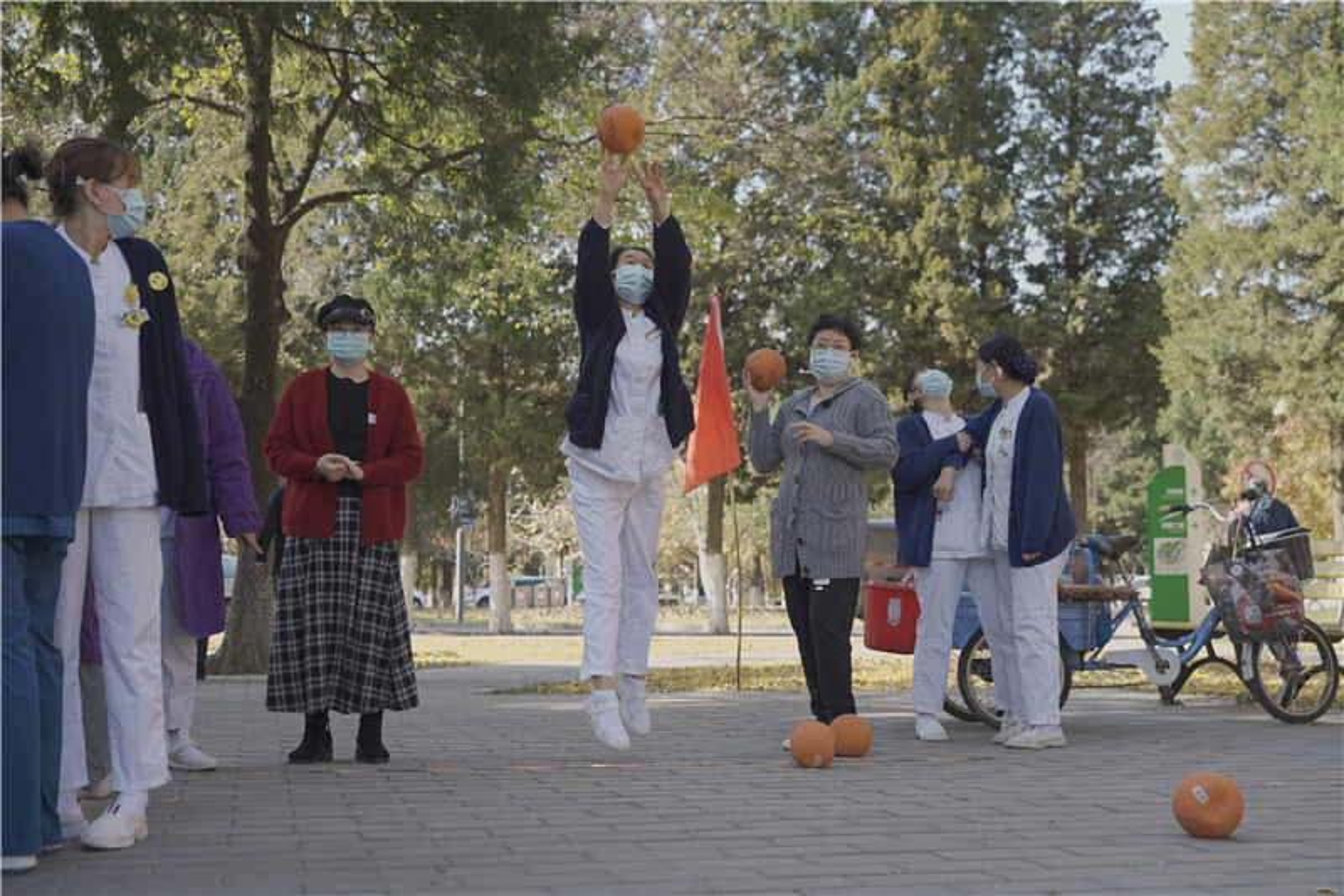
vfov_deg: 29.2
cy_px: 448
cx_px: 672
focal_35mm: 46
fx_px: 1717
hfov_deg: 42.8
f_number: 4
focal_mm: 46
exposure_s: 1/250
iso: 200
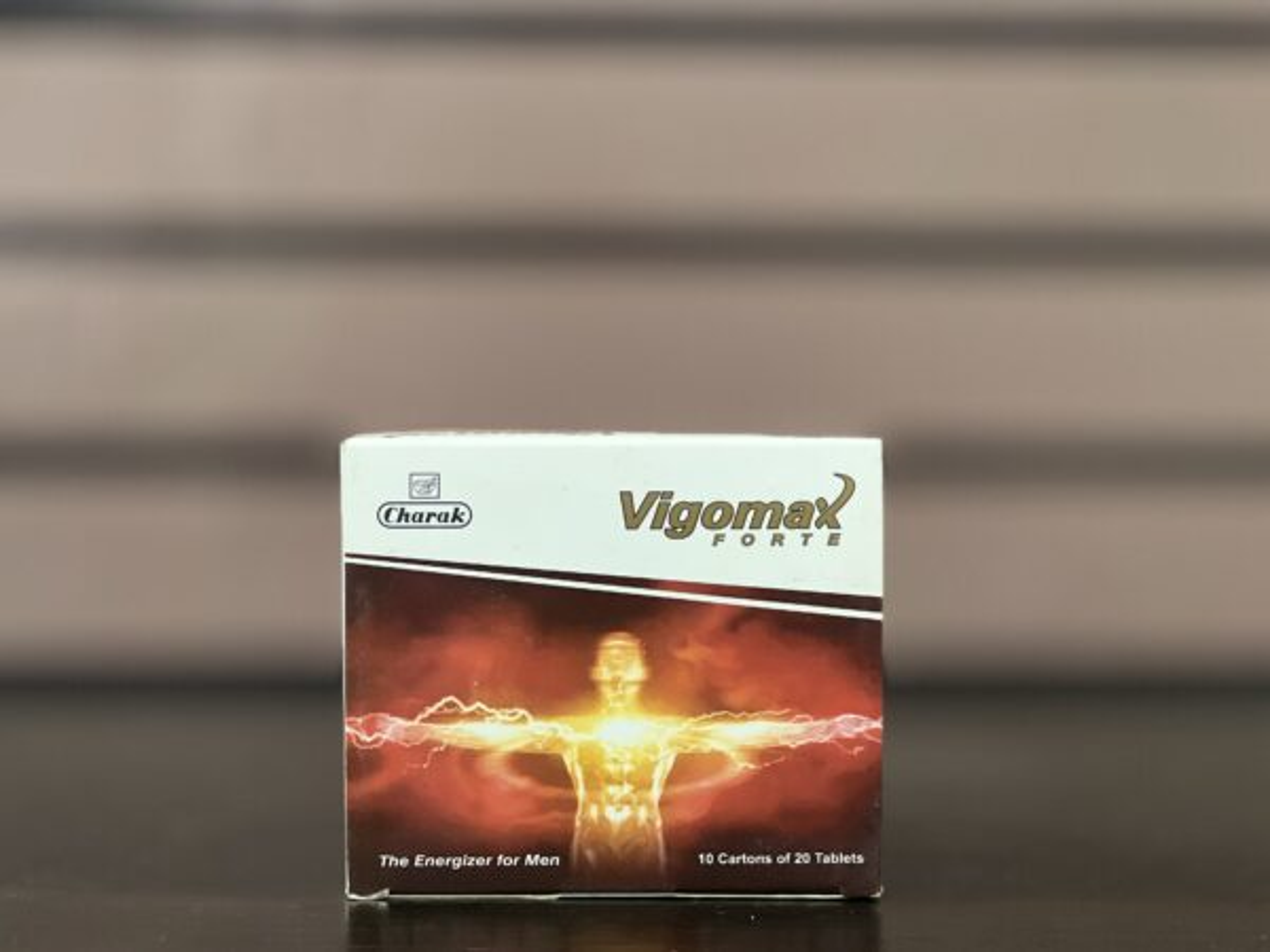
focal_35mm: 77
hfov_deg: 25.3
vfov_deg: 19.1
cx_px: 635
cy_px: 476
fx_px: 2825
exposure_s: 1/29
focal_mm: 9
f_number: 2.8
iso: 400
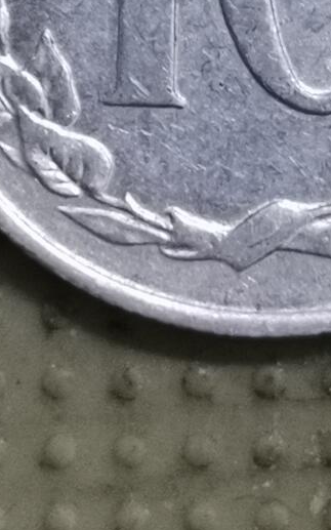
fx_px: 2772
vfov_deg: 10.8
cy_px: -34
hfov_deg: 6.8
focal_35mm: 192
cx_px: 242
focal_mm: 4.75
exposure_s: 1/25.7
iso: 400
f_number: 1.8
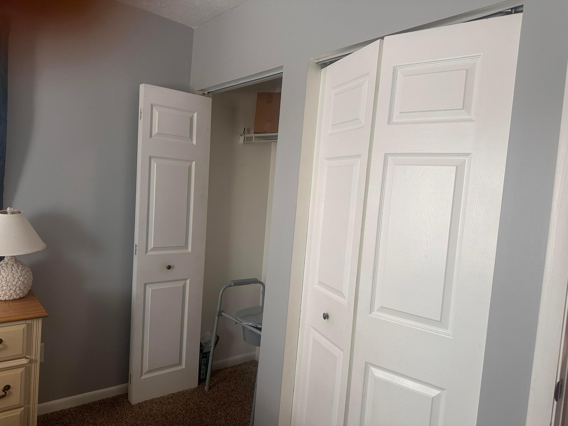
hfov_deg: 71.6
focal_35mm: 24
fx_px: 394
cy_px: 213
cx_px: 284
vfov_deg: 56.8
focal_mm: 6.86
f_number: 1.78
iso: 200
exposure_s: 1/60
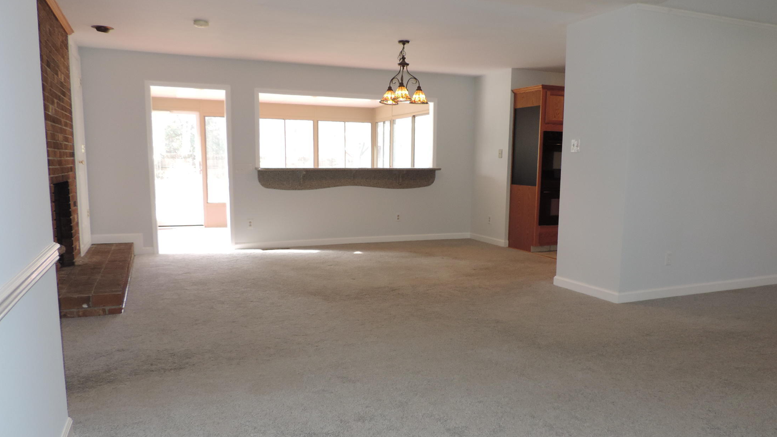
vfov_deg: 42.8
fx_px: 556
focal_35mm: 27
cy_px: 246
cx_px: 399
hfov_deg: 69.8
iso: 180
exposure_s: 1/40
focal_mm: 4.3
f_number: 3
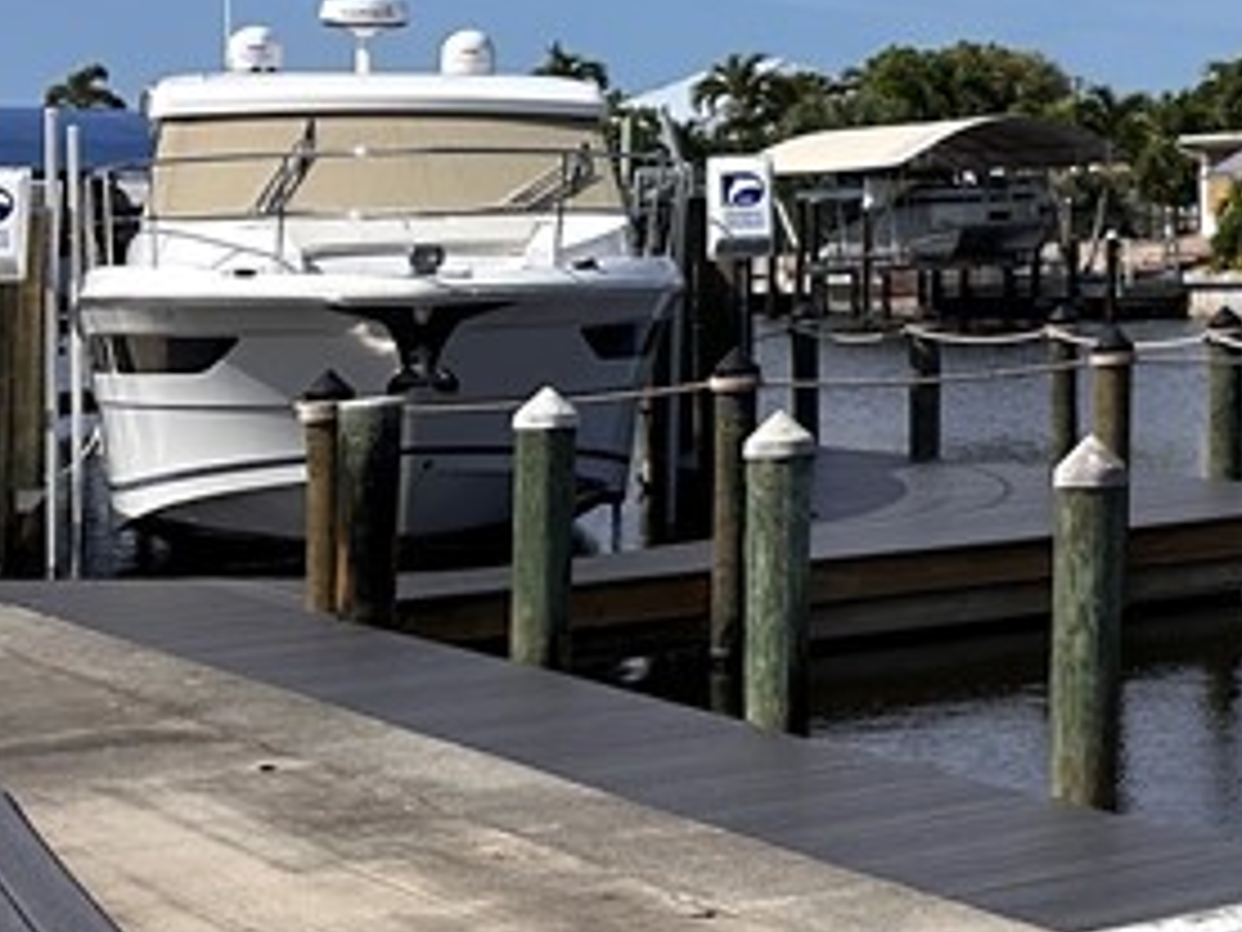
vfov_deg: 16.2
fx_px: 3193
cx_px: 2156
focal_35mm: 89
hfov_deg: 18.1
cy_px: -54
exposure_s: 1/7042
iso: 80
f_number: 1.78
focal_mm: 6.86
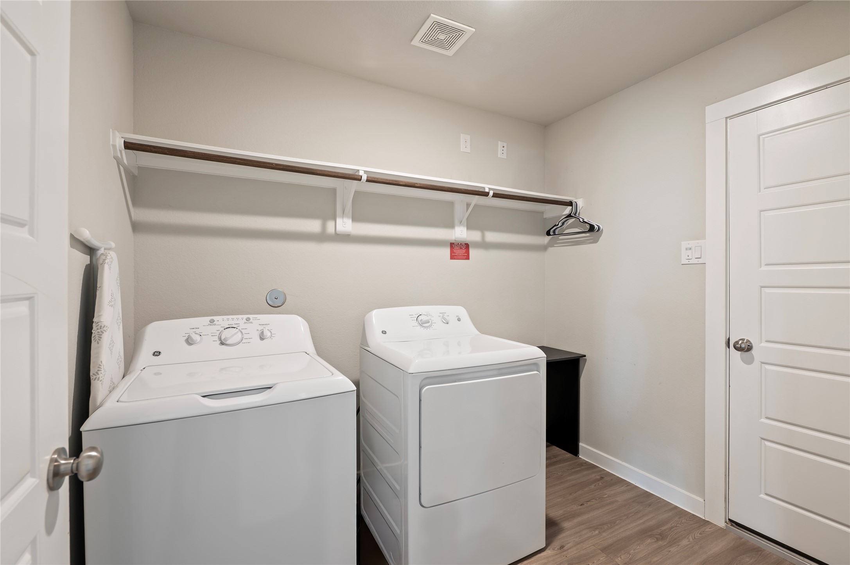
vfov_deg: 73.7
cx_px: 425
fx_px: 377
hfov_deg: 96.8
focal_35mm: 16
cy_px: 282
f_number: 6.3
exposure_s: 1/1.25
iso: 100
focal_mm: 16
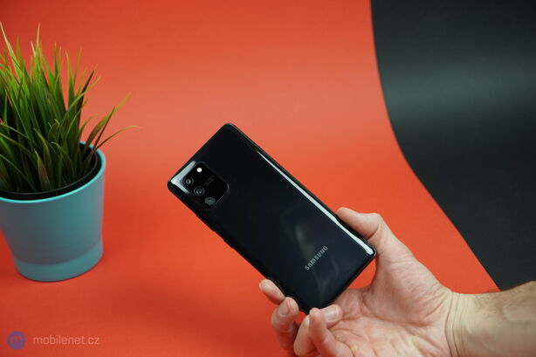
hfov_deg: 28.9
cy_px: 178
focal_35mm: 70
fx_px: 1042
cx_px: 268
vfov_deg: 19.4
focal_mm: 70
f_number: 5.6
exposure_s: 1/320
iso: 2000
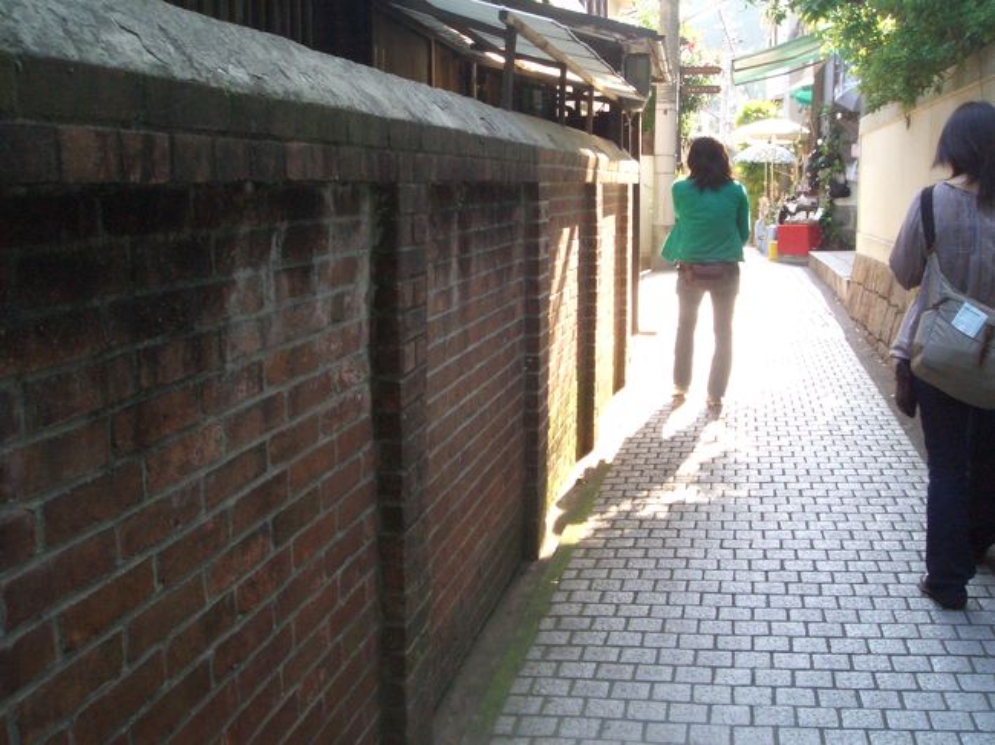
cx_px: 498
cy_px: 372
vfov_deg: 39.6
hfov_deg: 51.4
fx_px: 1034
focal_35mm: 36
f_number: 4
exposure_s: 1/125
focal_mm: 4.8
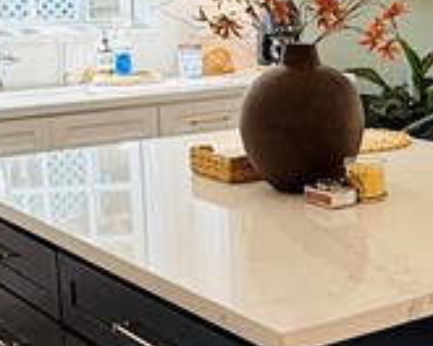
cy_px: 128
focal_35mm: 85
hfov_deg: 21.0
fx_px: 1089
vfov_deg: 18.0
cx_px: 517
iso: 80
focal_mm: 2.22
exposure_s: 1/120
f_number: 2.2
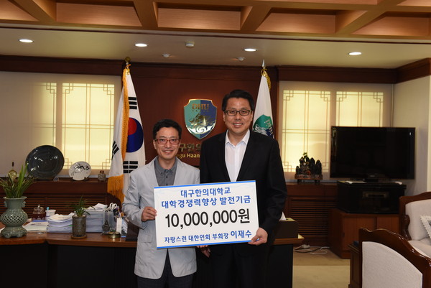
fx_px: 455
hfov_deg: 50.7
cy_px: 144
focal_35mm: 38
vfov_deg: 35.1
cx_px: 216
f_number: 5.6
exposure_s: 1/60
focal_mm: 38
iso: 640
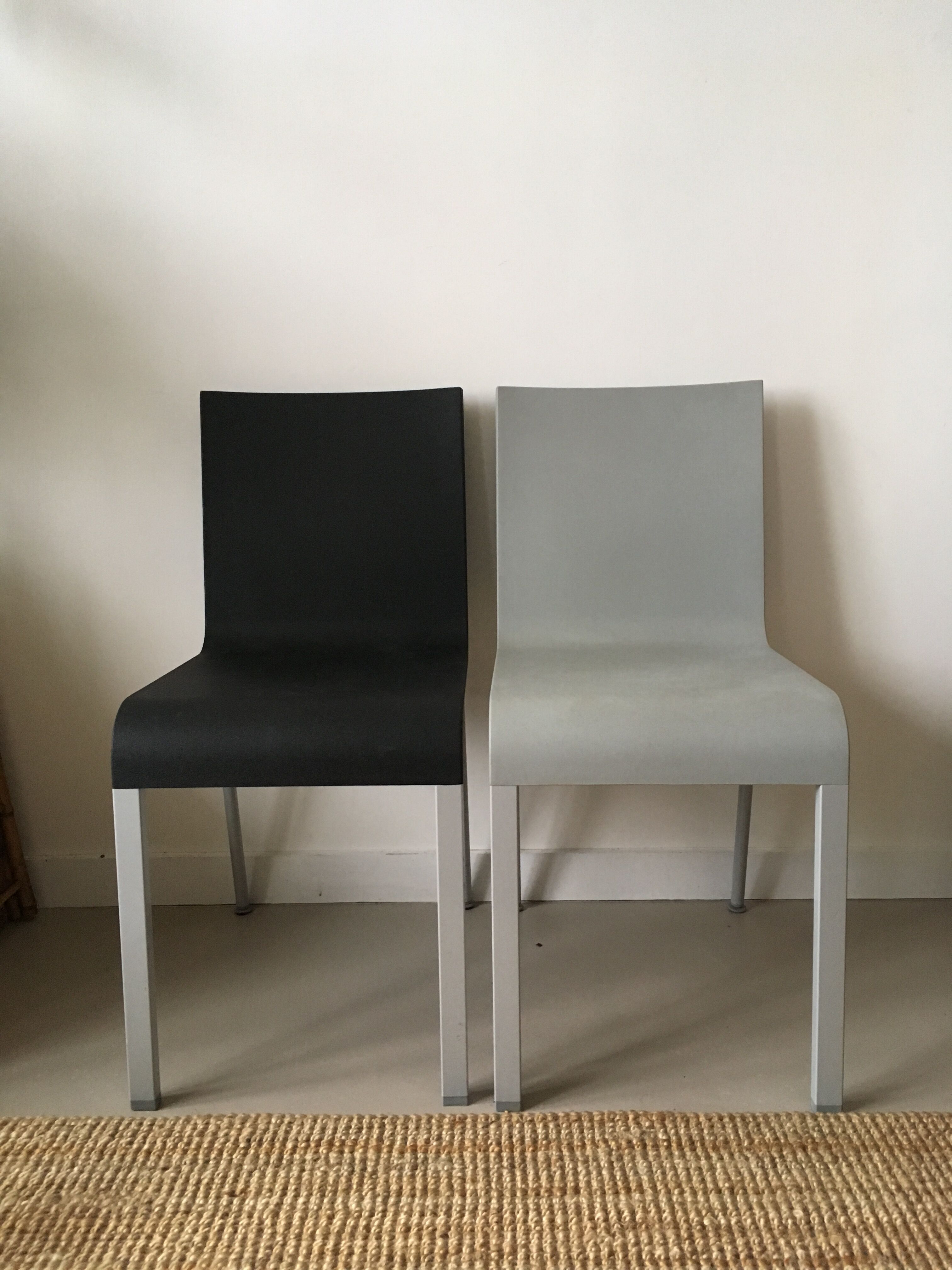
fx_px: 1063
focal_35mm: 29
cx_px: 476
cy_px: 635
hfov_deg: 48.2
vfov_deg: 61.7
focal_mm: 4.15
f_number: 2.2
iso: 200
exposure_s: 1/33
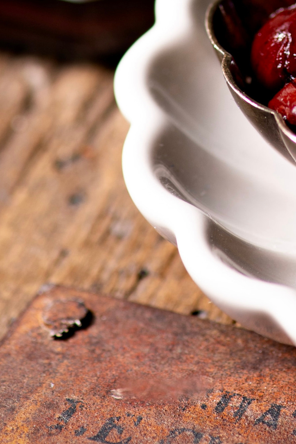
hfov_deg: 3.7
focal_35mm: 372
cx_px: 300
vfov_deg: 5.5
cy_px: -159
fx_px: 4586
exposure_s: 1/250
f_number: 7.1
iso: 64
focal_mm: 105
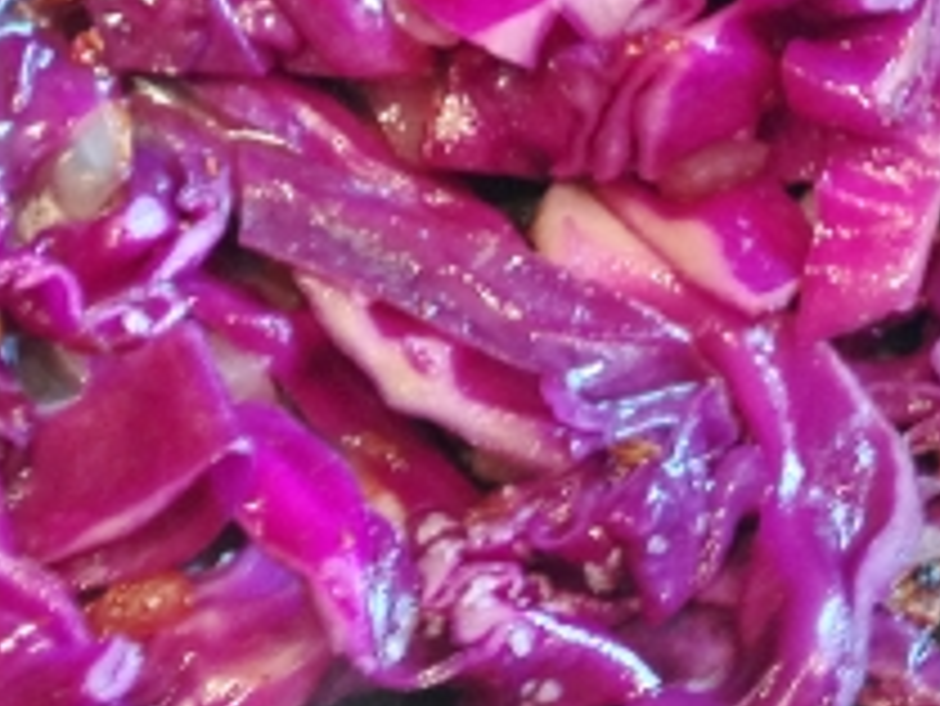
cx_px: 202
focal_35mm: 101
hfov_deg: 19.3
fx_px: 2744
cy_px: -310
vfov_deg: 13.9
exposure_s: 1/20
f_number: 2.4
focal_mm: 4.12
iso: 160
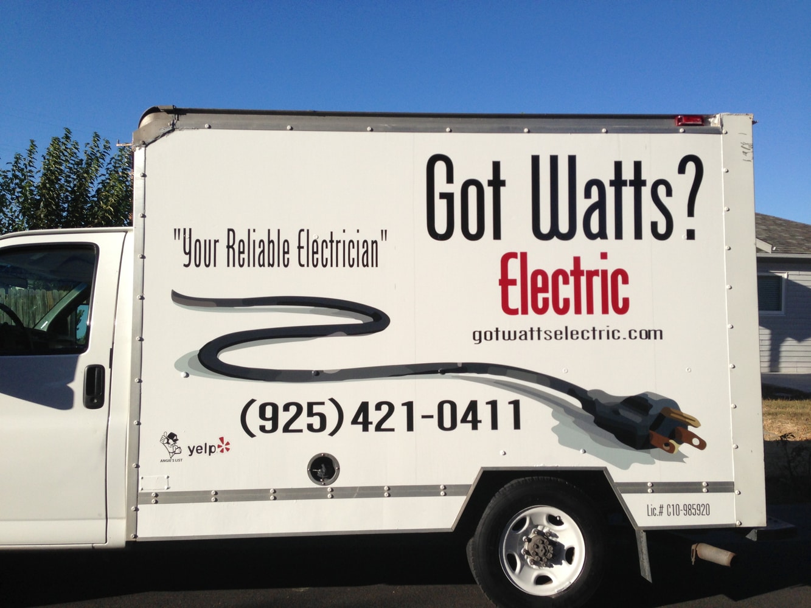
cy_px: 304
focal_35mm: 33
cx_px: 406
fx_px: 773
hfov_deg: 55.3
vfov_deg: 43.0
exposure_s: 1/2088
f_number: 2.4
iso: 50
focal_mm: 4.13
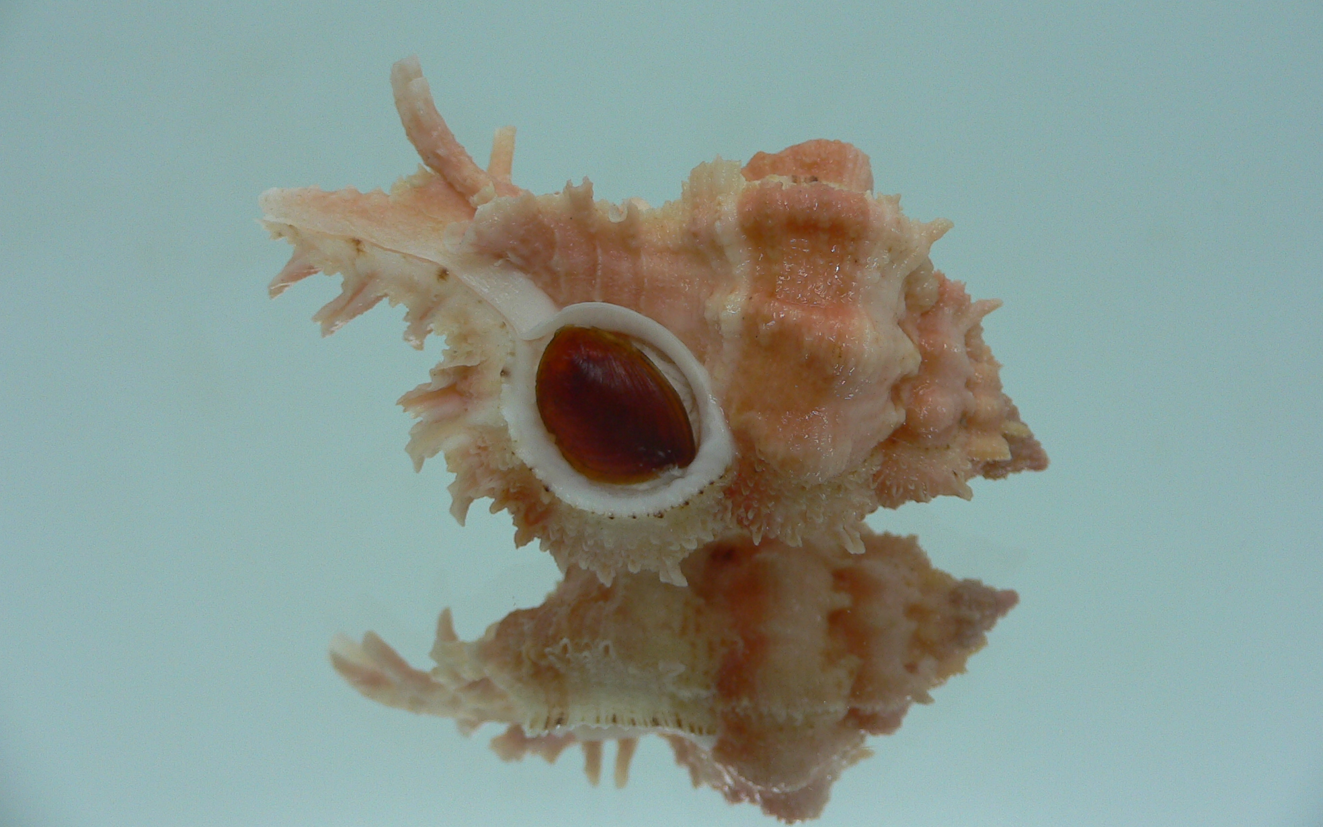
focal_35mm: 38
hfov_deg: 51.5
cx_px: 664
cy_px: 375
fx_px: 1370
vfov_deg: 33.6
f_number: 2.8
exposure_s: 1/60
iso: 80
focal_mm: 4.6
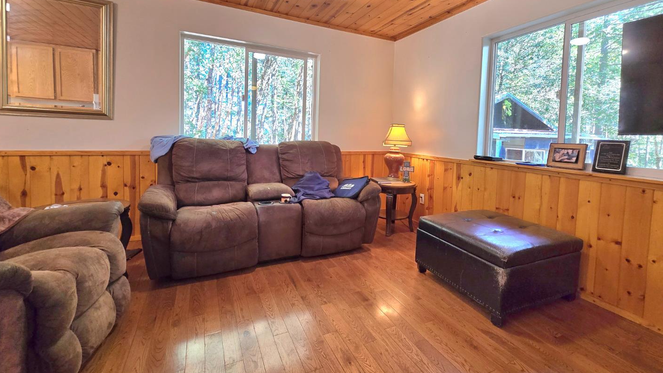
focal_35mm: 15
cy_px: 145
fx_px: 264
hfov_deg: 102.9
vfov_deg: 69.7
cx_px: 345
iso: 200
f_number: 2.2
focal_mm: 2.2
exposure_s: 1/60.2
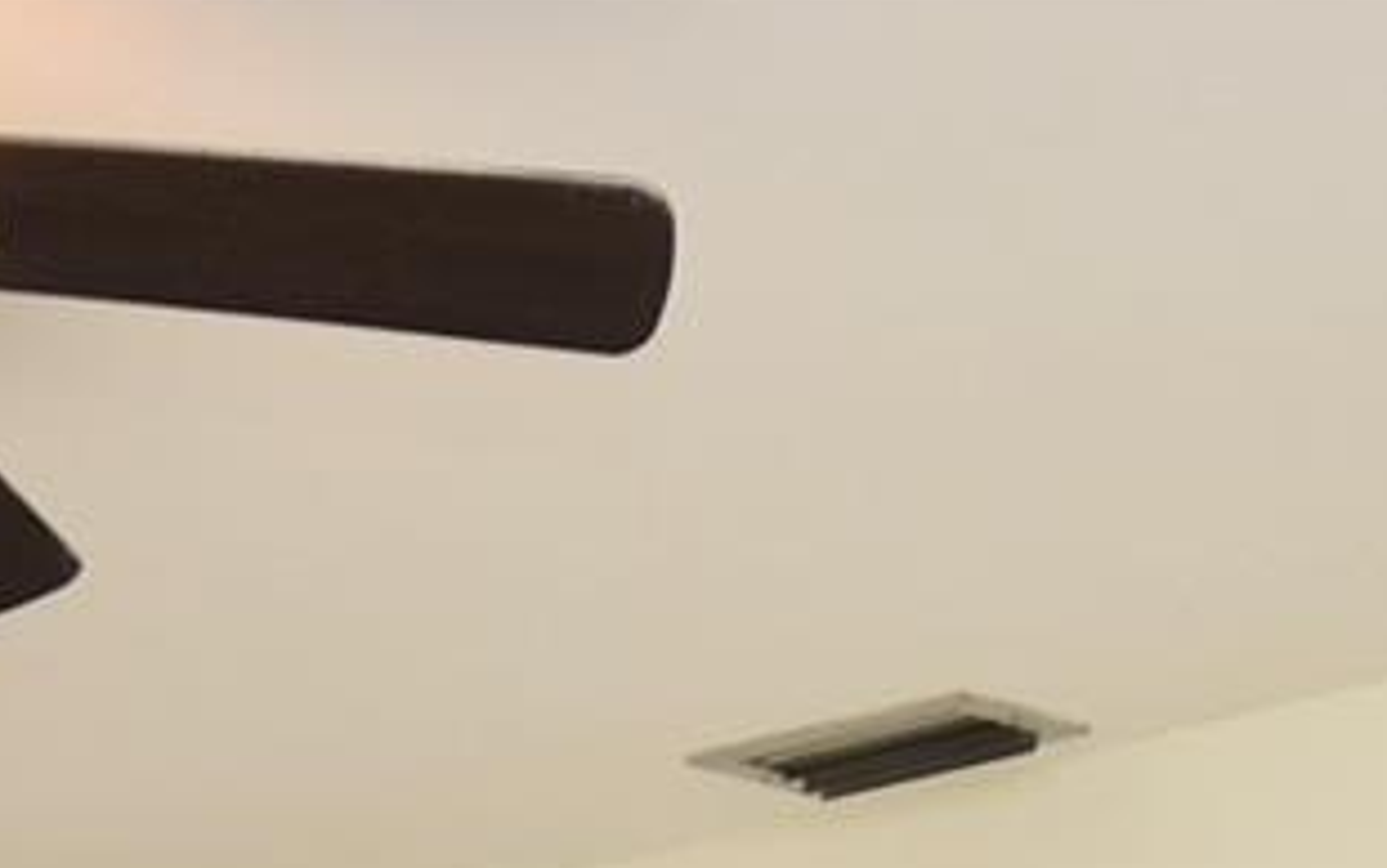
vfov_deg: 10.3
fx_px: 3881
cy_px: 2353
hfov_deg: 20.2
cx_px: 846
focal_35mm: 103
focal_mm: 13
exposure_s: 1/100
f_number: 5
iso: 200
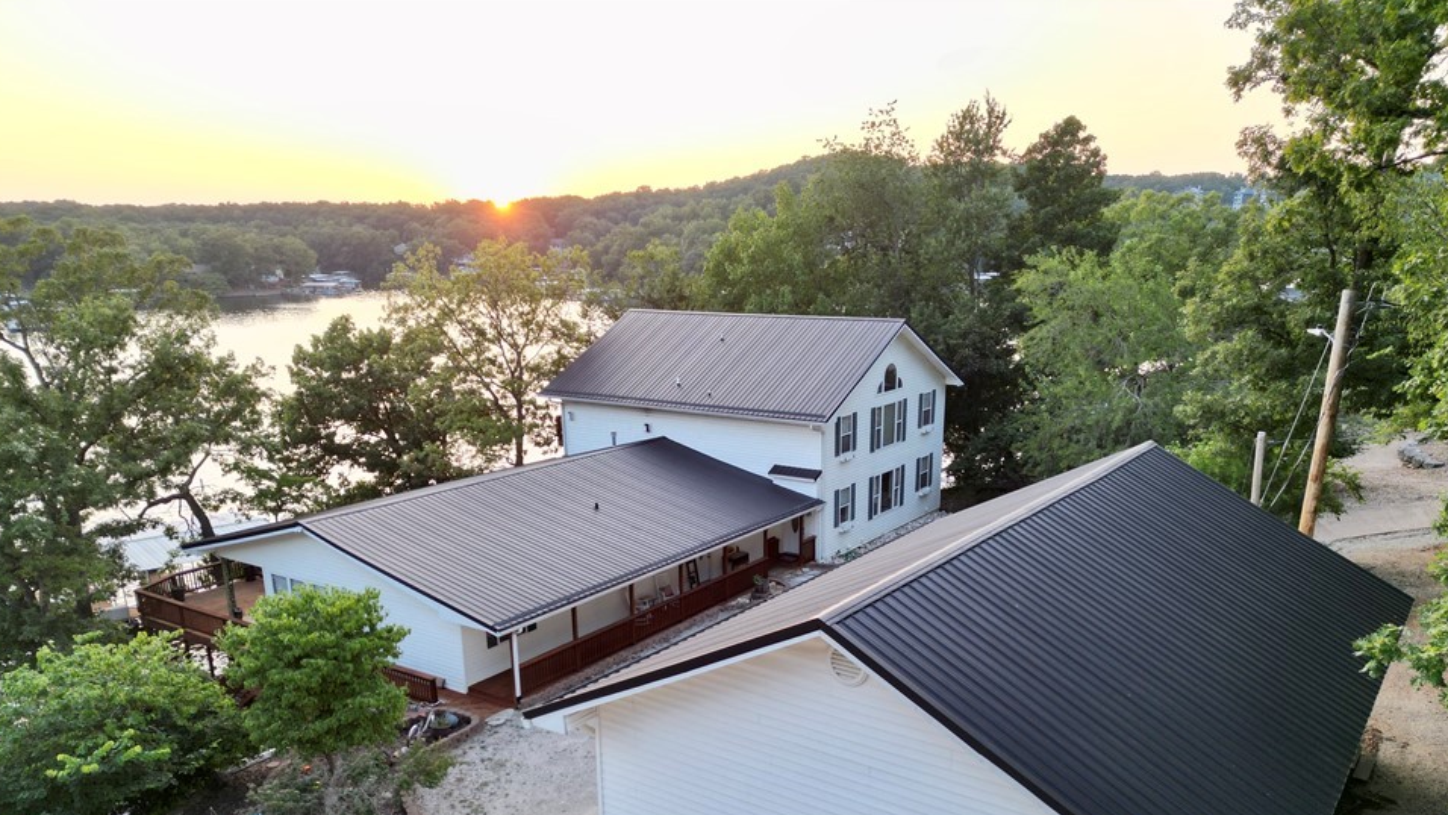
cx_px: 753
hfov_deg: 67.9
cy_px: 571
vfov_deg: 40.8
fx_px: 1075
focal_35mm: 28
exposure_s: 1/180
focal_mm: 6.72
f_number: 1.7
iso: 120
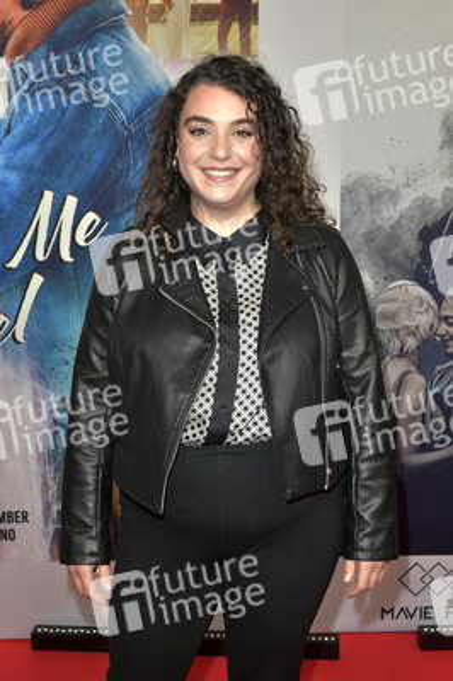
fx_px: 718
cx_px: 226
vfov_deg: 50.7
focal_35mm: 38
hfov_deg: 35.0
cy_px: 340
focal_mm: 38
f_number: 7.1
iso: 1600
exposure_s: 1/250
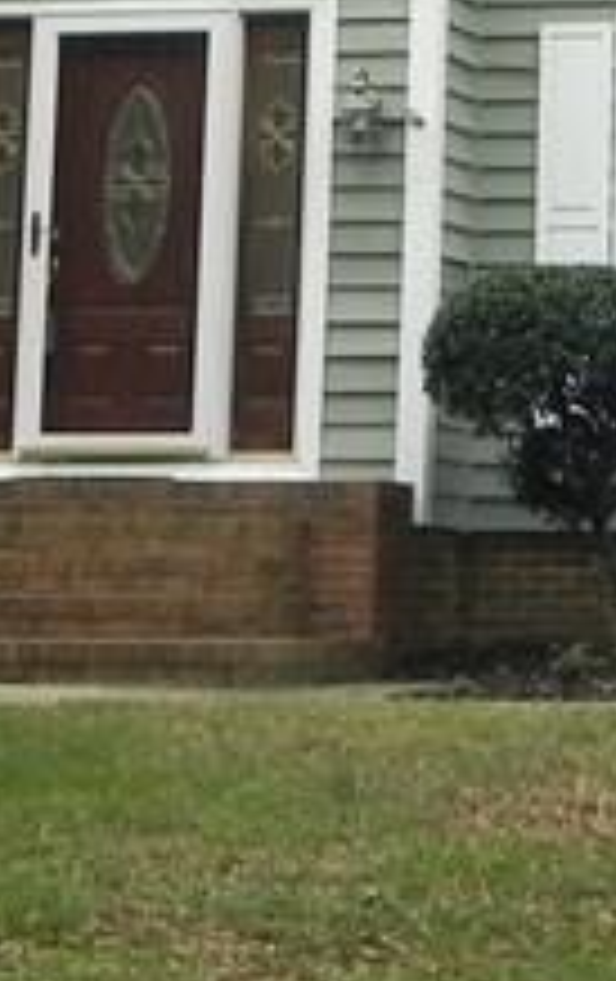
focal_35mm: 164
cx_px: 994
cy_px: -184
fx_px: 4388
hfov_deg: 7.8
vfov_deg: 12.5
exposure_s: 1/237
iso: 224
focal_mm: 5.9
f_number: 5
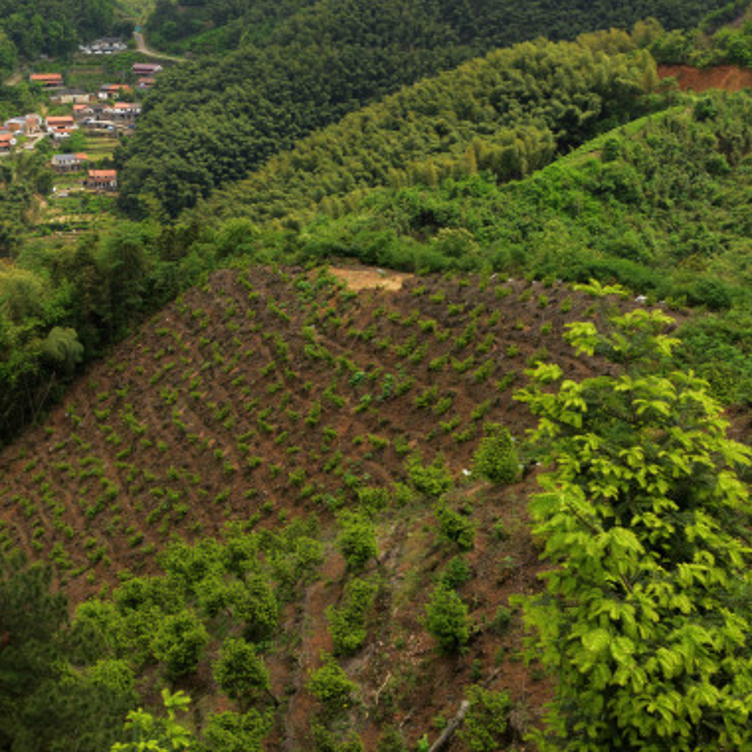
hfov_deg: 29.6
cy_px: 134
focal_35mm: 55
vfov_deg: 30.2
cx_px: 49
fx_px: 1352
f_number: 9
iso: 100
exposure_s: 1/60
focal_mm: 24
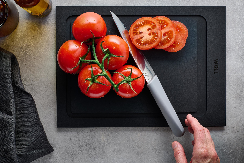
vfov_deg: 27.0
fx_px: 339
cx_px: 122
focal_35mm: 50
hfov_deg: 39.6
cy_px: 82
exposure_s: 1/250
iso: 100
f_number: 16
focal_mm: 50
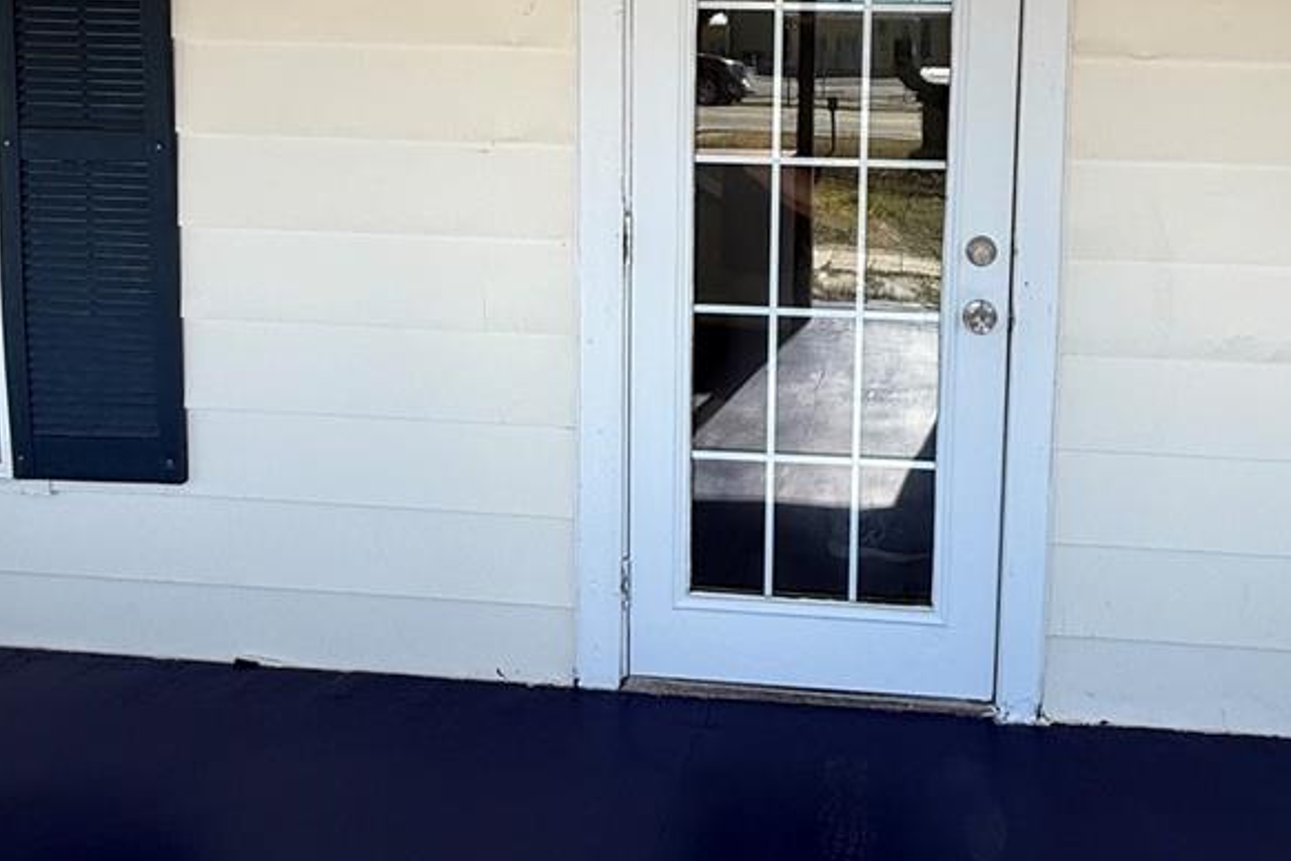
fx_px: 1076
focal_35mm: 30
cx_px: 836
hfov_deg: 60.8
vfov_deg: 41.2
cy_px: 140
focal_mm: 2.22
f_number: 2.2
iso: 50
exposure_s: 1/679
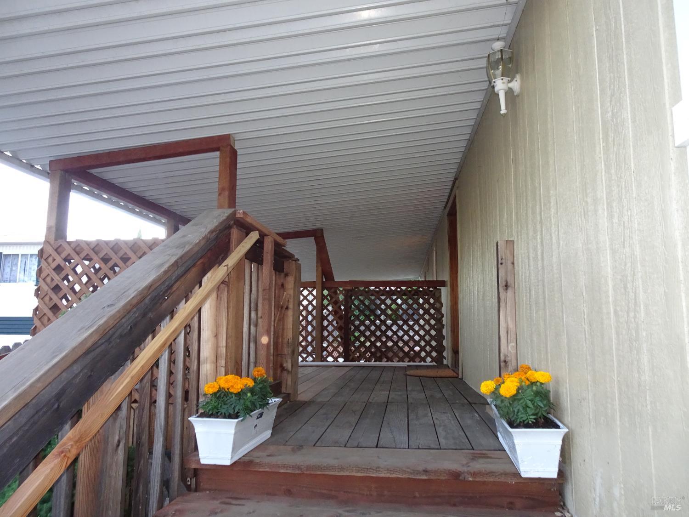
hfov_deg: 71.6
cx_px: 344
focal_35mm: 24
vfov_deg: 56.8
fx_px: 478
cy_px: 258
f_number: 3.5
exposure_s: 1/30
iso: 320
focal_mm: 4.1
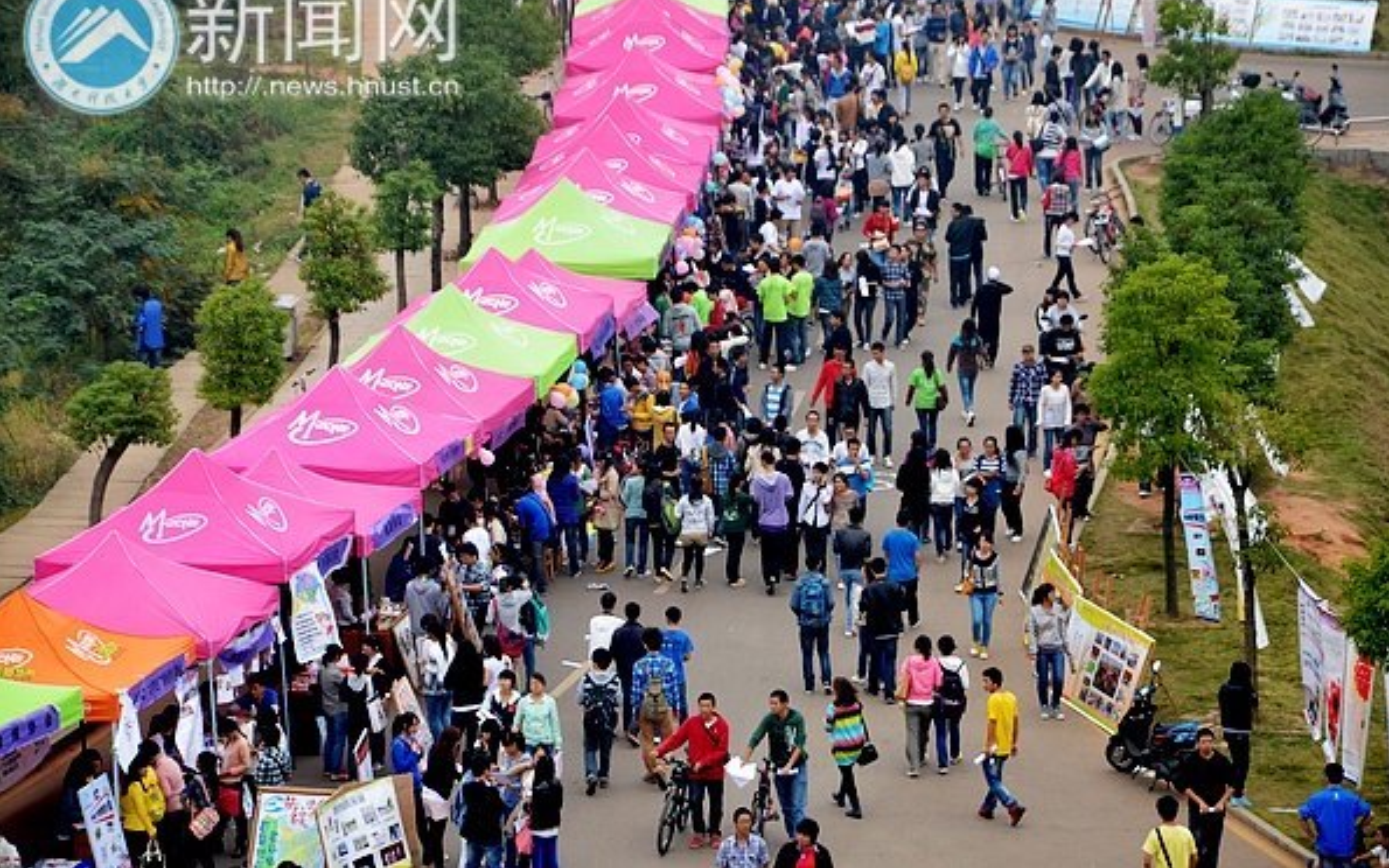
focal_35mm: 162
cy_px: 407
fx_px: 6115
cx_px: 698
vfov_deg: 8.1
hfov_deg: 13.0
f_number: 8
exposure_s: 1/250
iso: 250
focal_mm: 105
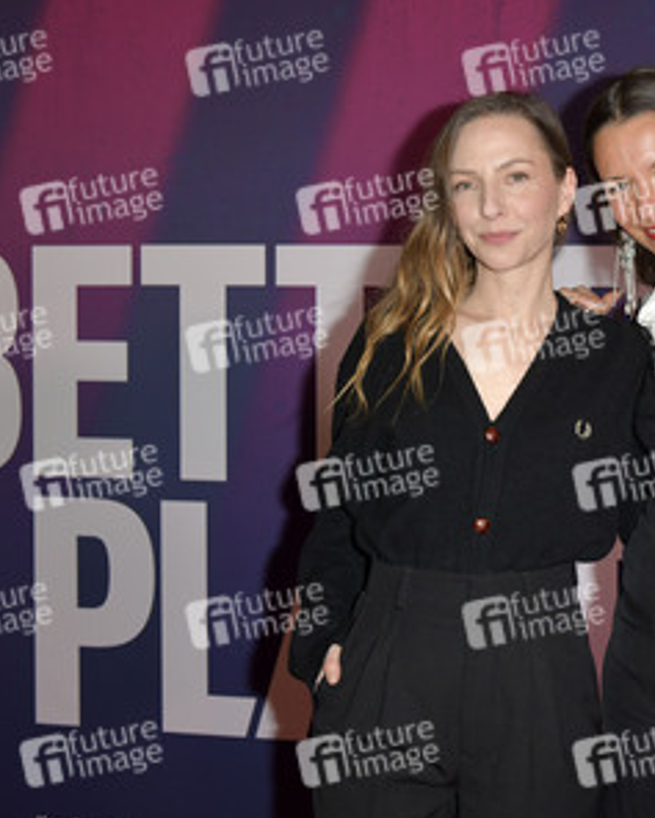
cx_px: 571
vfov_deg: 31.4
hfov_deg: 24.8
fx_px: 1453
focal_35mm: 60
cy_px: 409
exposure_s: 1/200
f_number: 5.6
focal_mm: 42
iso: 800
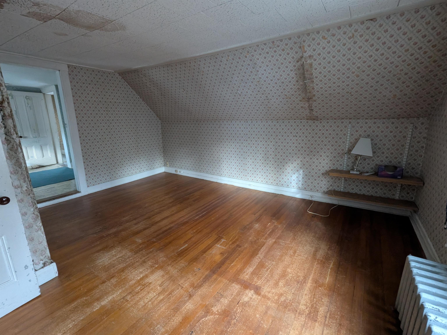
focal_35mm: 16
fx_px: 207
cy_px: 168
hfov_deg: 94.5
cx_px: 224
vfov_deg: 78.1
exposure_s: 1/23.8
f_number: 2.2
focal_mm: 2.22
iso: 516
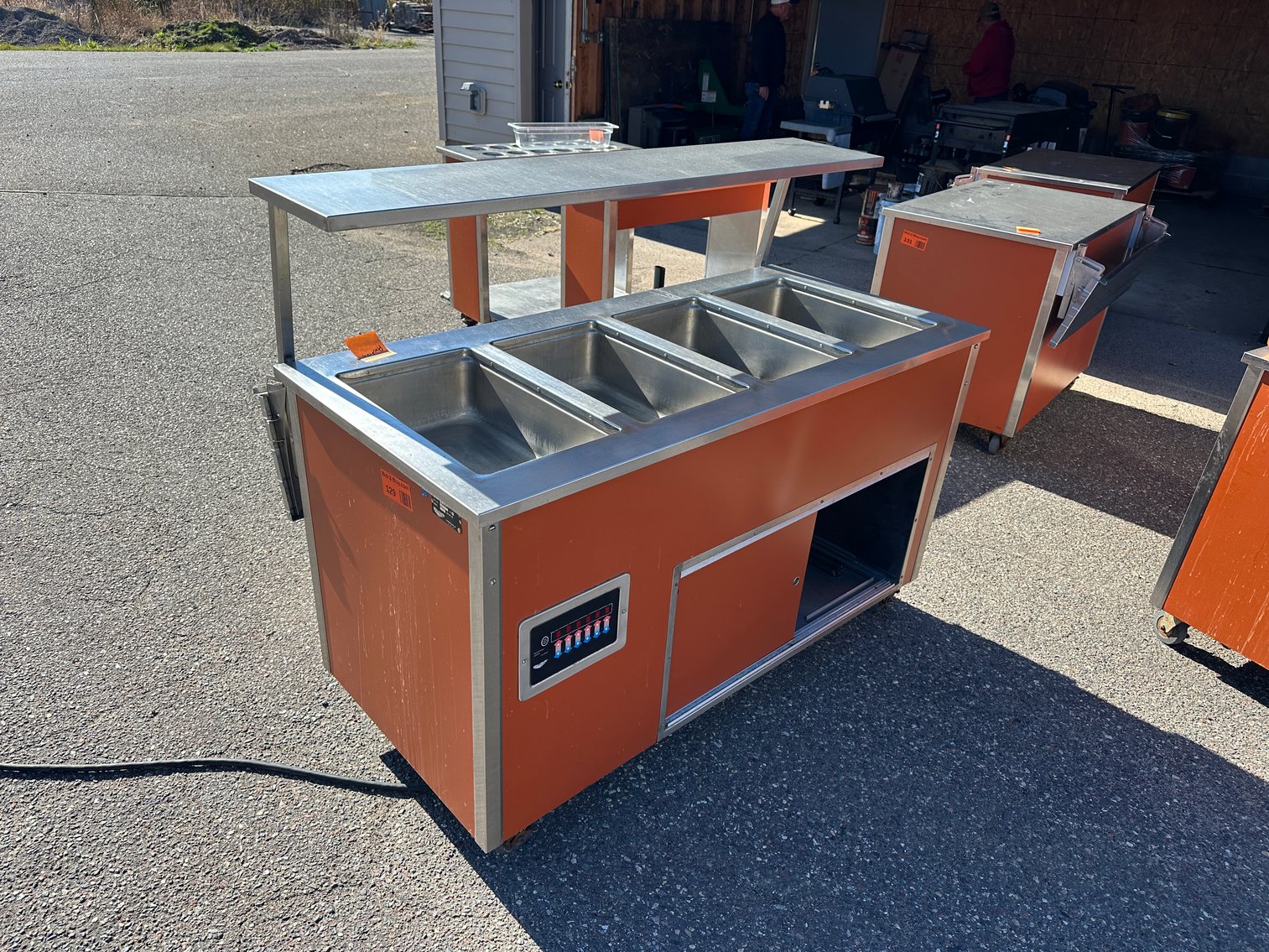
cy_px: 476
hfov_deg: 71.6
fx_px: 880
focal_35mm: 24
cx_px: 634
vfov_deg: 56.8
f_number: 1.78
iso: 80
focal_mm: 6.86
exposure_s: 1/1664
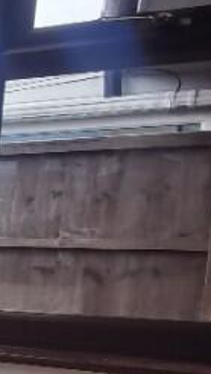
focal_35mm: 77
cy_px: 310
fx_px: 763
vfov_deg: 26.9
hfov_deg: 9.0
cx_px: -560
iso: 50
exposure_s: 1/274
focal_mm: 2.26
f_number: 2.2
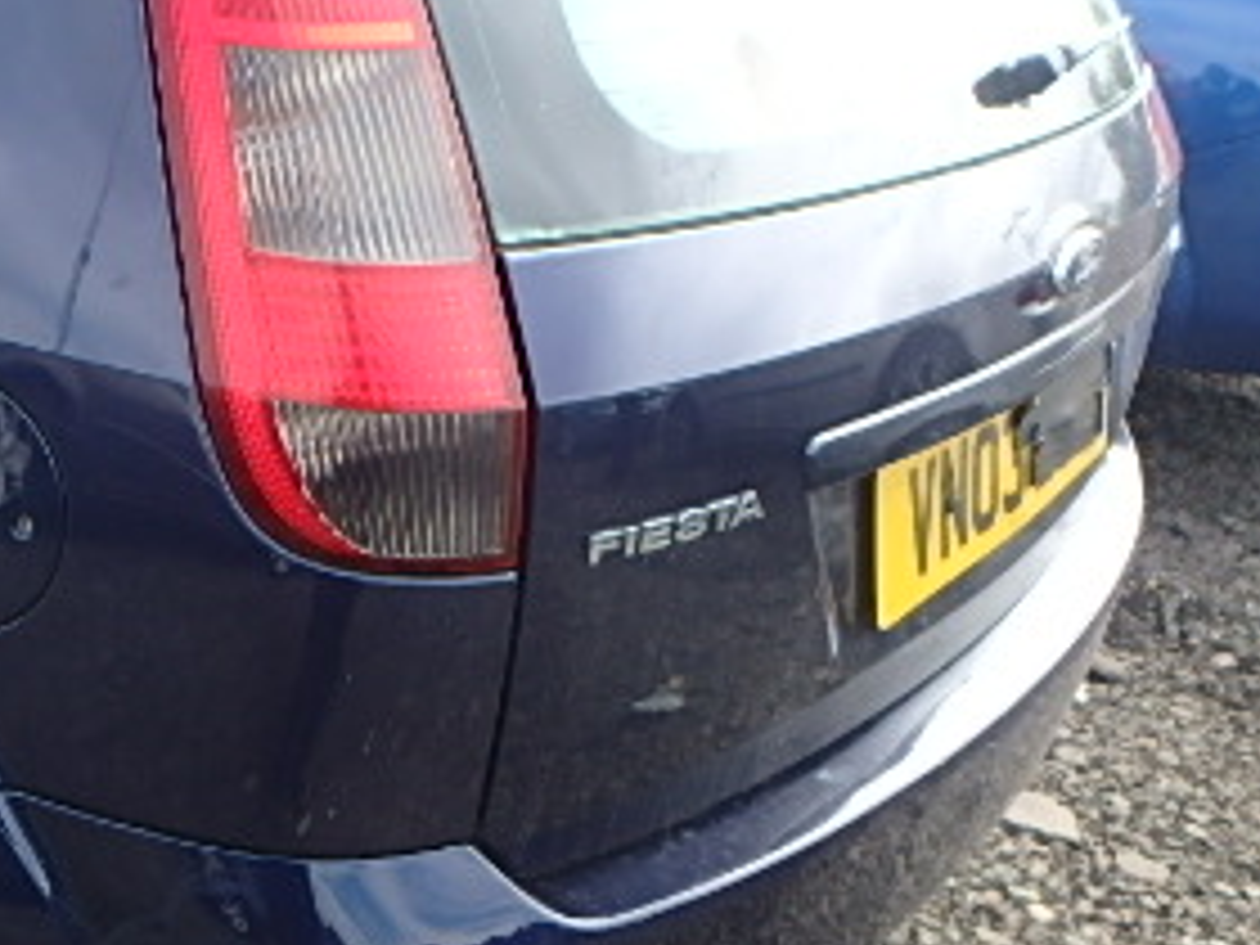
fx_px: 1747
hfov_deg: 36.2
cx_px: 36
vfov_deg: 30.3
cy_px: 495
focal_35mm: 48
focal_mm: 3.7
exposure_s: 1/200
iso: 125
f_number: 3.5
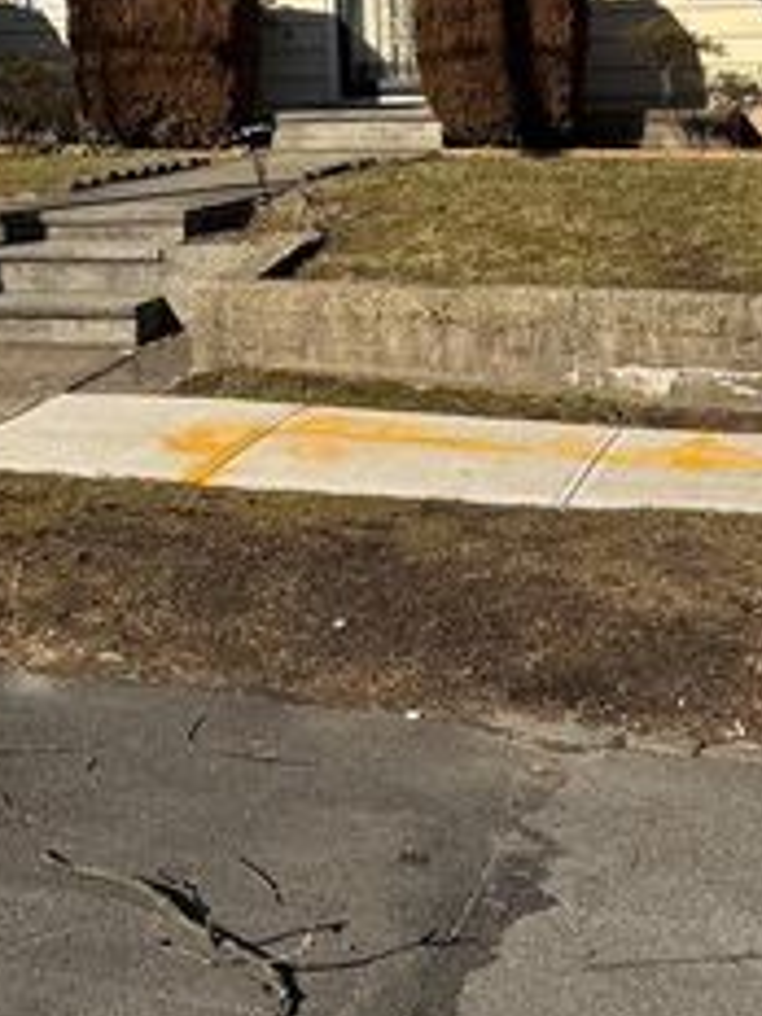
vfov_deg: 26.3
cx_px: 324
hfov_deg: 21.3
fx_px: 2025
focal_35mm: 69
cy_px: -59
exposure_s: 1/5714
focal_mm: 6.76
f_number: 1.78
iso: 80
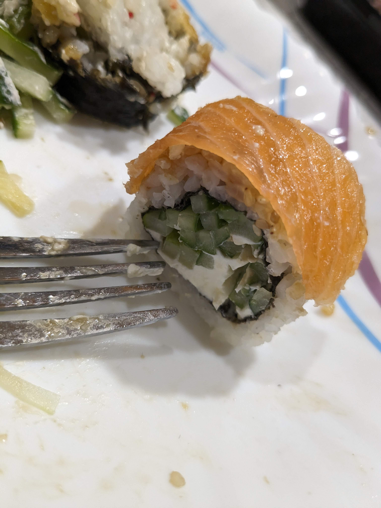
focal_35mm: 27
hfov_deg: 51.4
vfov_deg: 65.3
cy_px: 254
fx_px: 396
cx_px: 190
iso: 343
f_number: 1.73
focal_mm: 4.38
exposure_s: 1/99.9
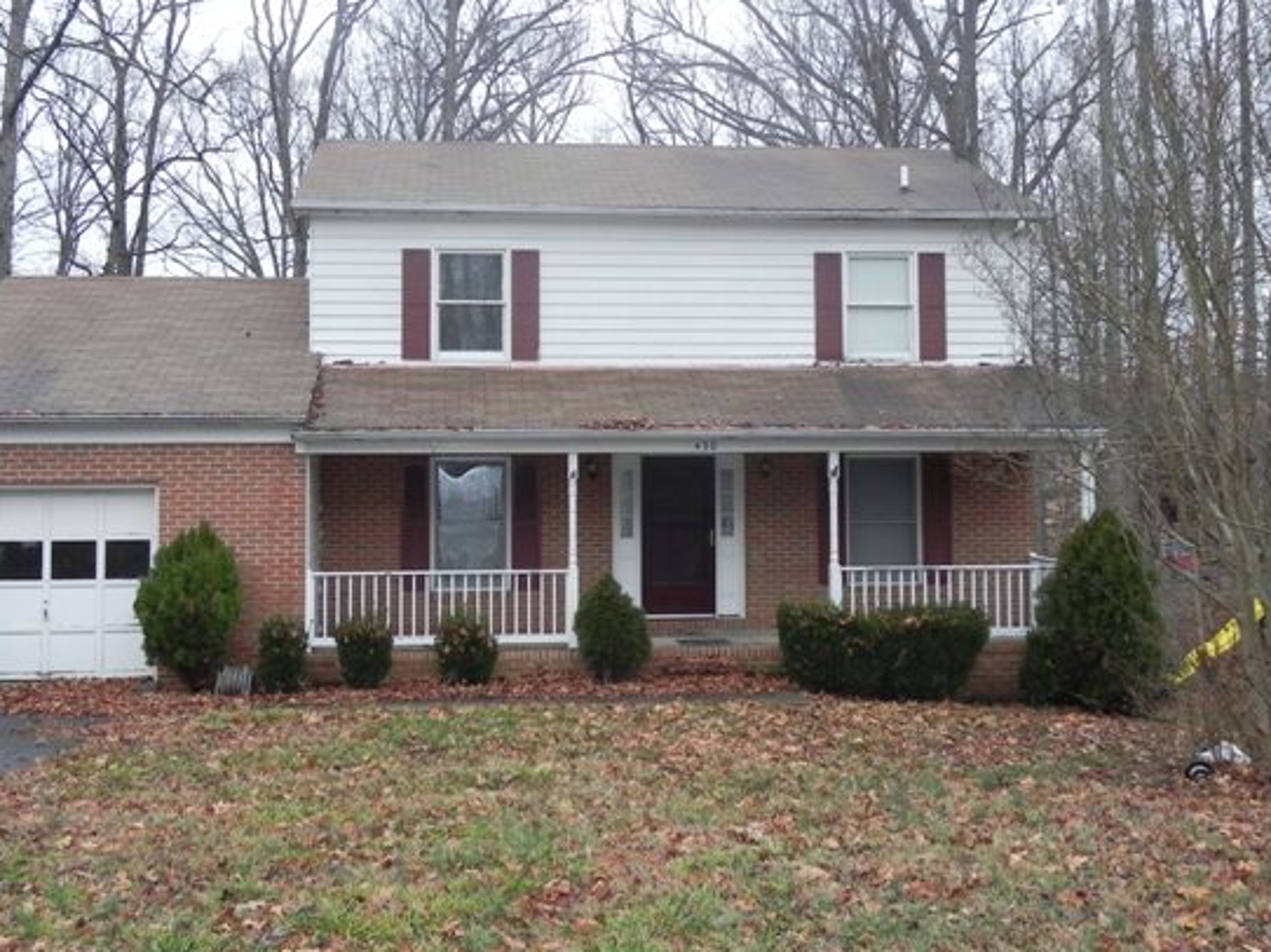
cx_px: 542
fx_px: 1431
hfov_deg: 47.7
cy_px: 394
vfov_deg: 36.7
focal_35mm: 39
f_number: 3.5
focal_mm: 5.9
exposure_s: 1/135
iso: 224
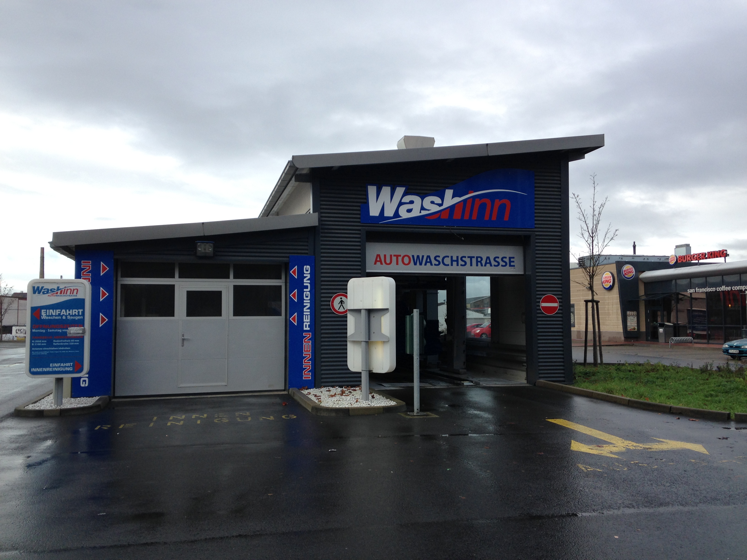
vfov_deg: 42.9
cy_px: 280
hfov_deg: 55.4
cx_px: 374
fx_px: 712
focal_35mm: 33
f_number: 2.4
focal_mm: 4.12
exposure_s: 1/398
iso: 50
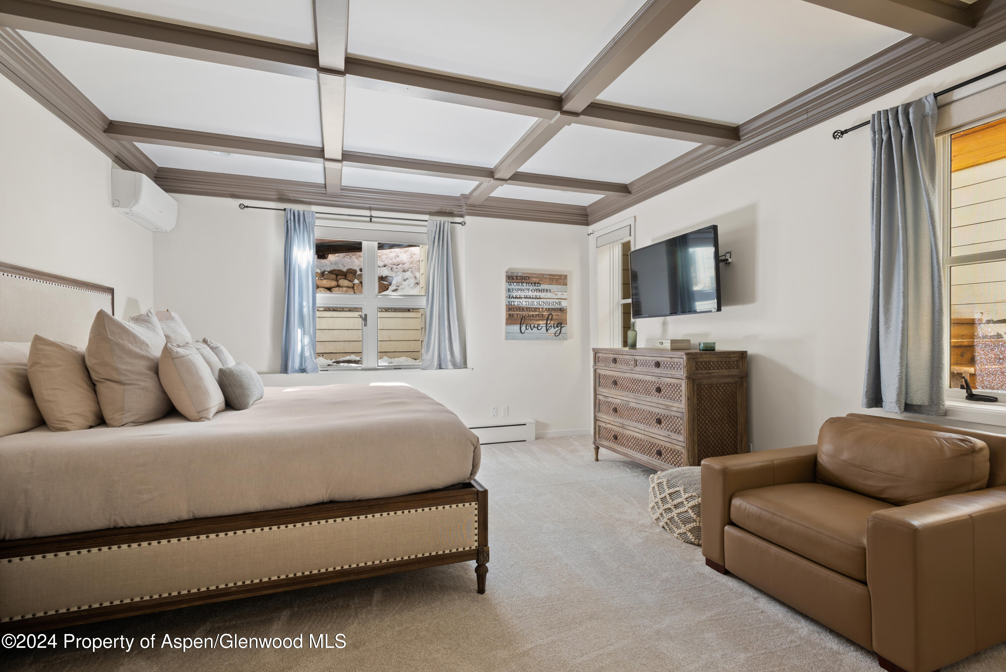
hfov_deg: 93.3
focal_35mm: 17
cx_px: 503
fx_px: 475
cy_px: 336
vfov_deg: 70.5
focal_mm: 17
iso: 100
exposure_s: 4
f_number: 7.1
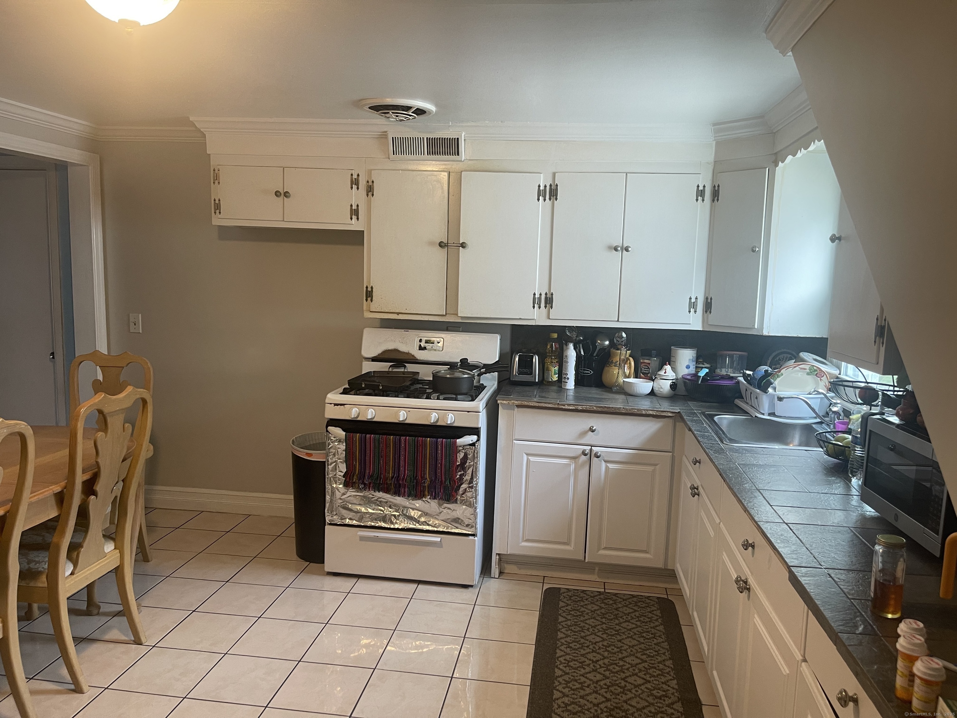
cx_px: 478
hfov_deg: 69.4
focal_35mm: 25
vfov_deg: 54.9
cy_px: 359
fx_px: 691
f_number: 1.6
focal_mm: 5.1
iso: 100
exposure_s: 1/60
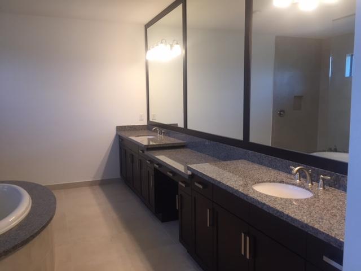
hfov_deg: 61.7
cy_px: 136
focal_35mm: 29
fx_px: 302
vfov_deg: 48.2
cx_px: 180
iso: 32
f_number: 2.2
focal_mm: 4.15
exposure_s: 1/30
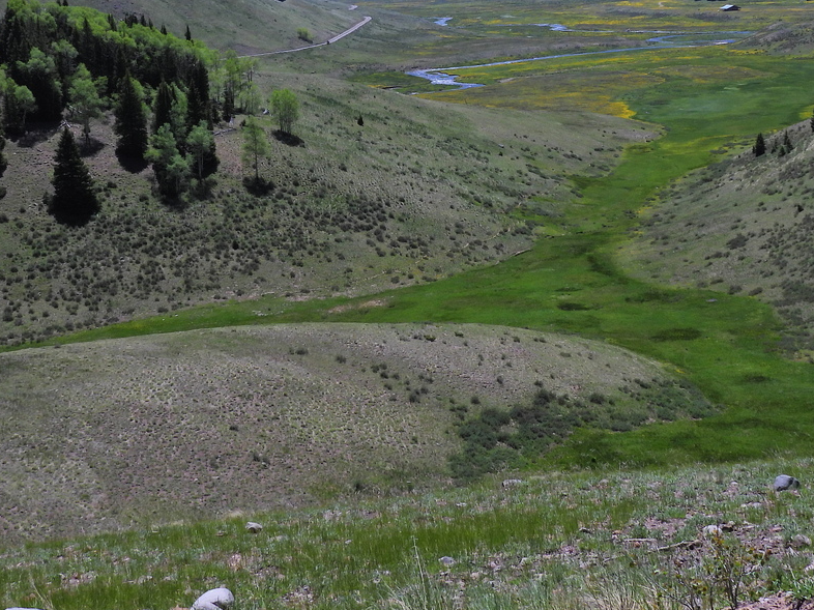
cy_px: 140
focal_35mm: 57
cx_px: 486
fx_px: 1340
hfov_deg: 33.7
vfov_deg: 25.3
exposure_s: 1/1600
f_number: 4
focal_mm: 6.2
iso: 100
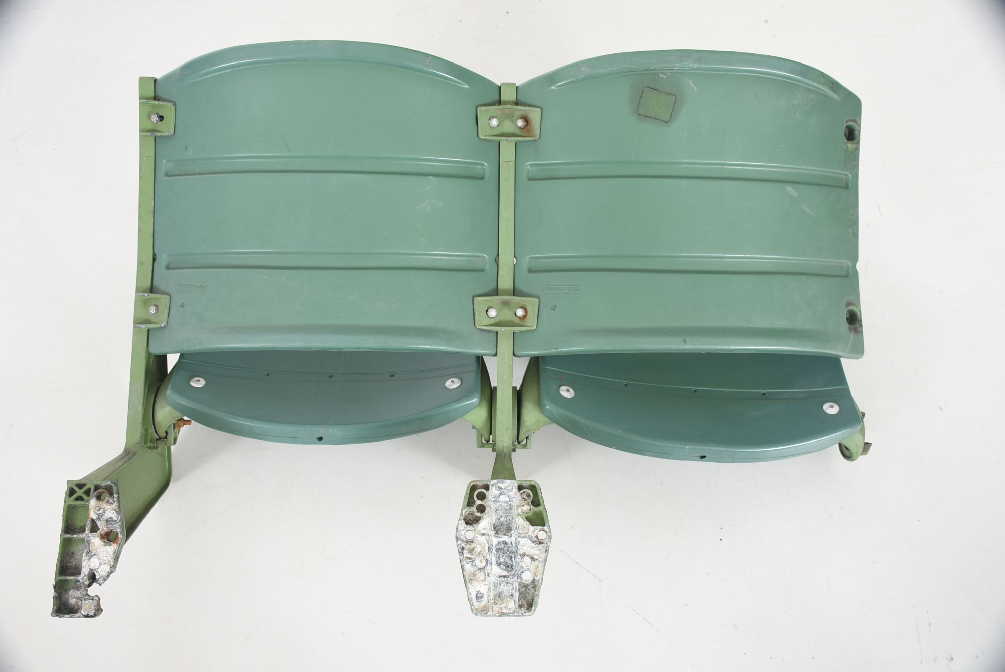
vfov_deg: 38.4
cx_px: 502
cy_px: 336
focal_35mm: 34
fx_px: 964
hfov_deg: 55.1
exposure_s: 1/125
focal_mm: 23
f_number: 7.1
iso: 200
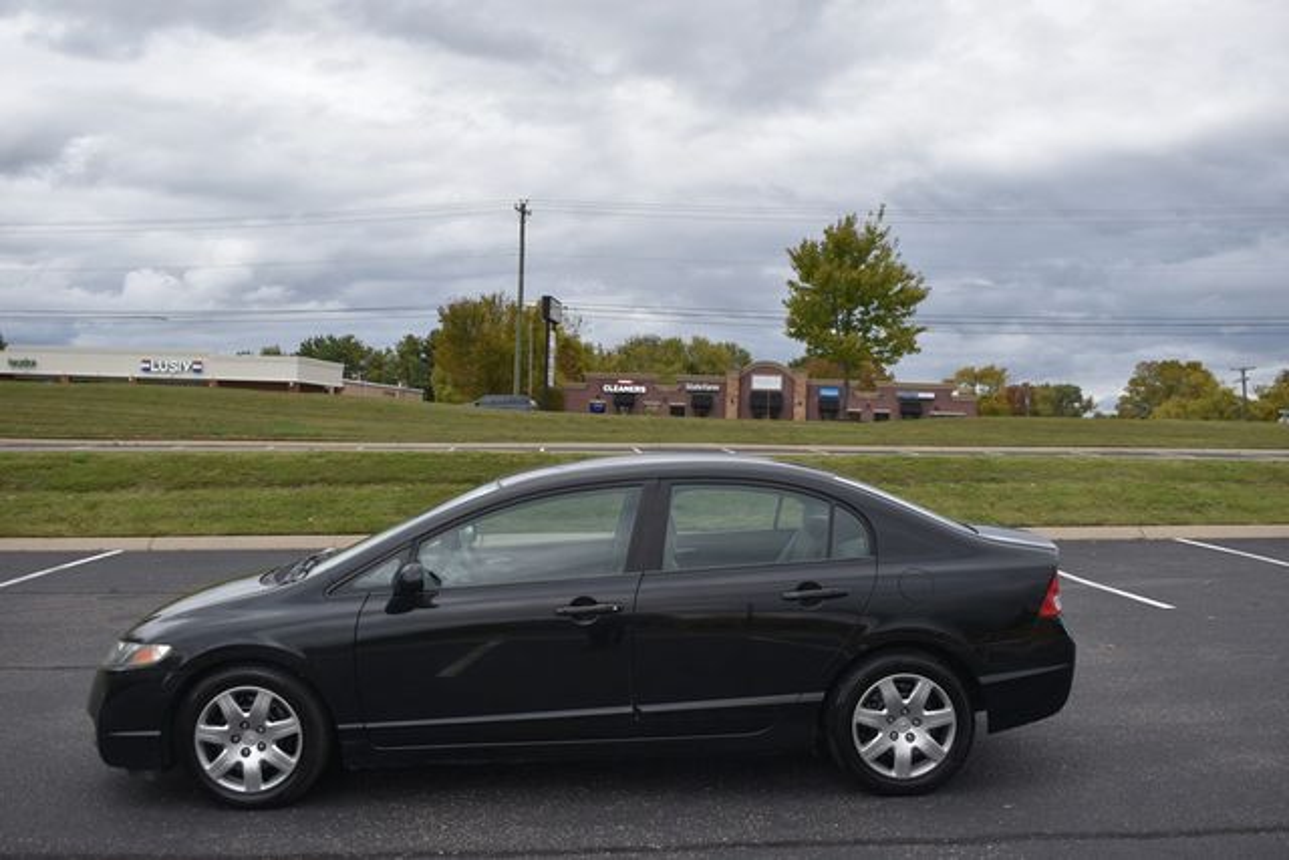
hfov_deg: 57.2
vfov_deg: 40.0
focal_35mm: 33
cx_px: 644
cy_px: 430
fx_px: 1182
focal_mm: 22
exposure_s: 1/250
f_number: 5.6
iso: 250
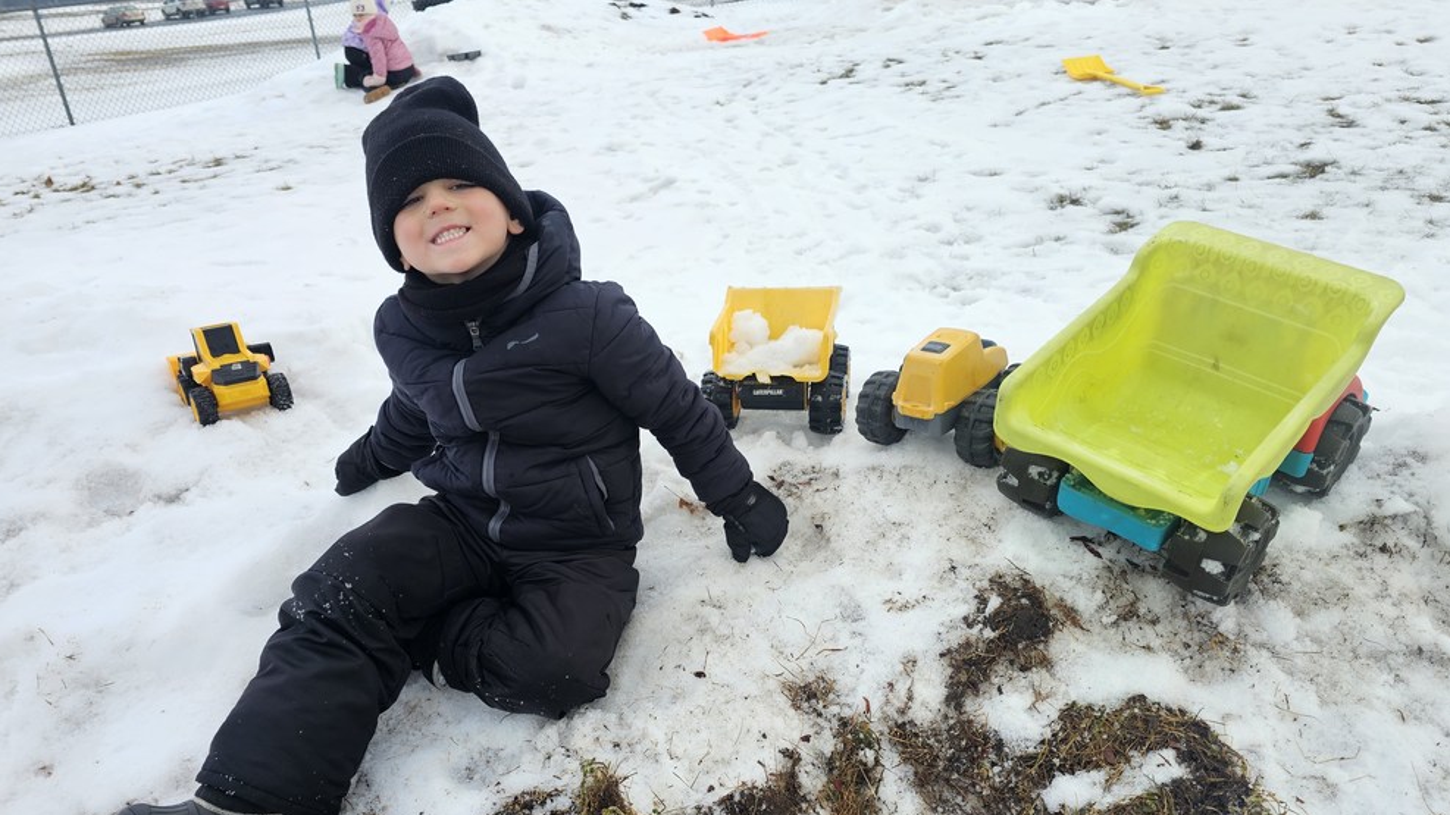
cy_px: 468
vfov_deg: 44.2
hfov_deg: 71.9
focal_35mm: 26
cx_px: 729
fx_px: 1000
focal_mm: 6.3
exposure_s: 1/347
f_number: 1.7
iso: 10
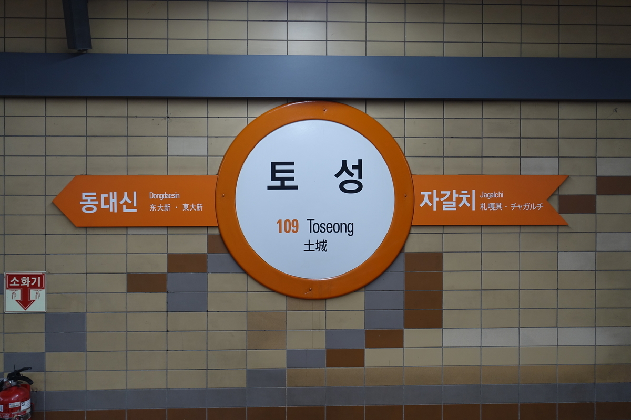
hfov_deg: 60.3
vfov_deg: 42.3
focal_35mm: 31
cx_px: 316
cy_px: 210
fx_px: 543
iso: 125
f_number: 2.5
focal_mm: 11.33
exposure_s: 1/40
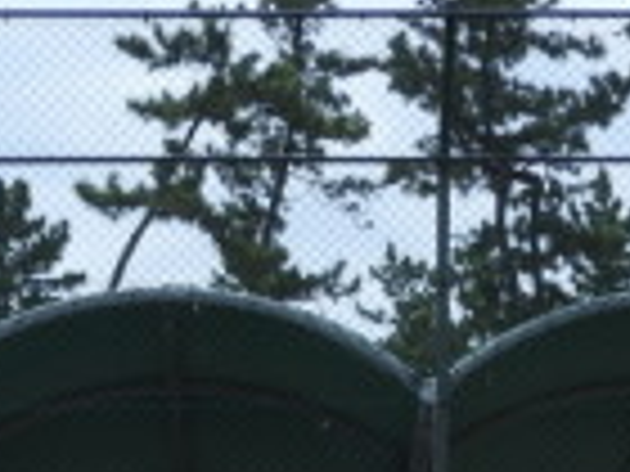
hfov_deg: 15.3
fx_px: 2348
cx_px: 270
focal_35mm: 129
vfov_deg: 10.5
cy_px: 966
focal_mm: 5.4
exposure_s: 1/1000
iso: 100
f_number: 3.5
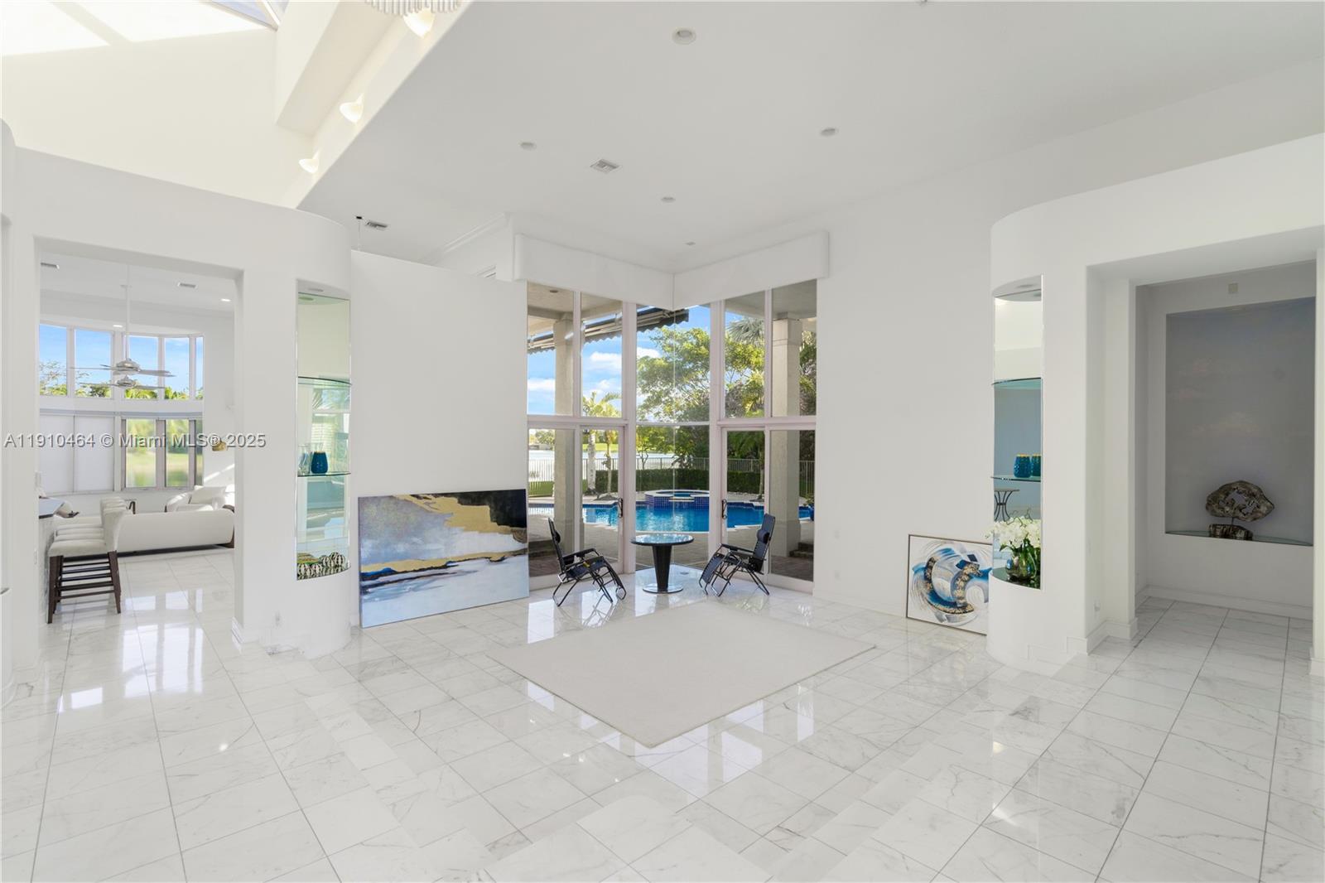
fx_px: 589
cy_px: 442
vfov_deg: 73.7
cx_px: 662
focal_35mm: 16
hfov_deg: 96.7
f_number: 8
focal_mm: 16
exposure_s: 1/13
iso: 400
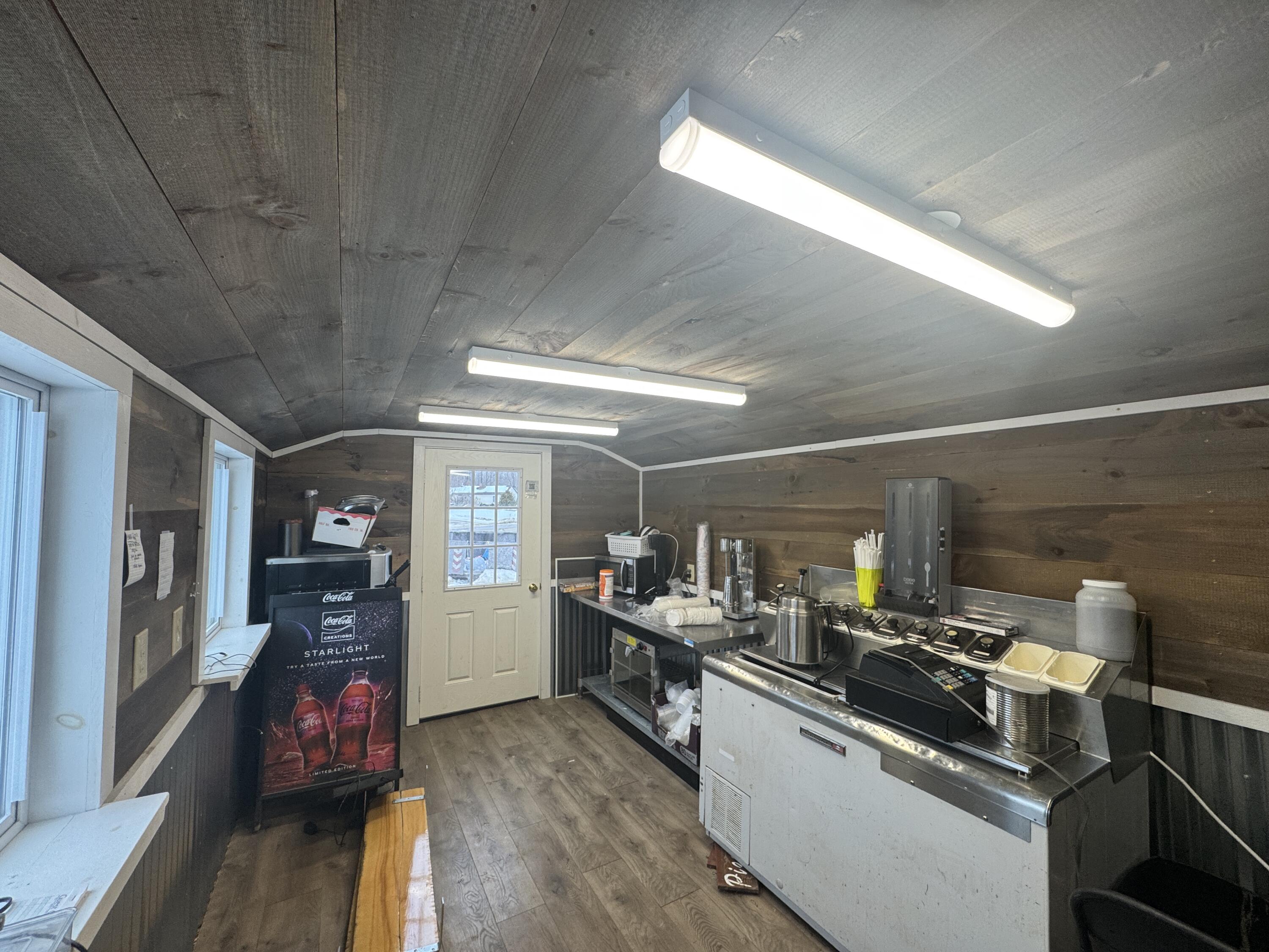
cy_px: 476
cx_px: 634
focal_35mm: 14
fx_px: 513
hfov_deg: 102.1
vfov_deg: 85.7
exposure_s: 1/120
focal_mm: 2.22
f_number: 2.2
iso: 100
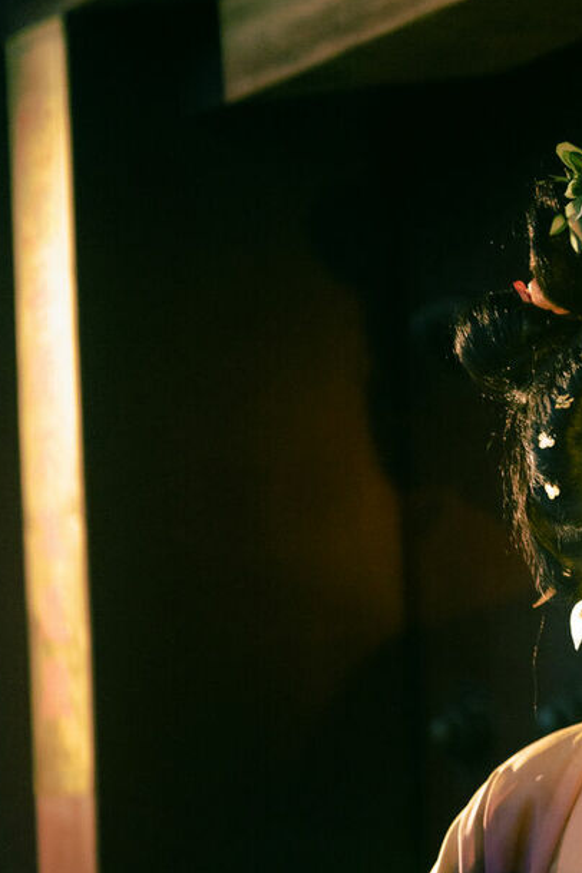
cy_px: 696
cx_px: 697
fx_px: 5335
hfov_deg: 6.2
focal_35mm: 220
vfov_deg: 9.3
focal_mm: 85
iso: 1250
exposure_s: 1/1600
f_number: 1.4
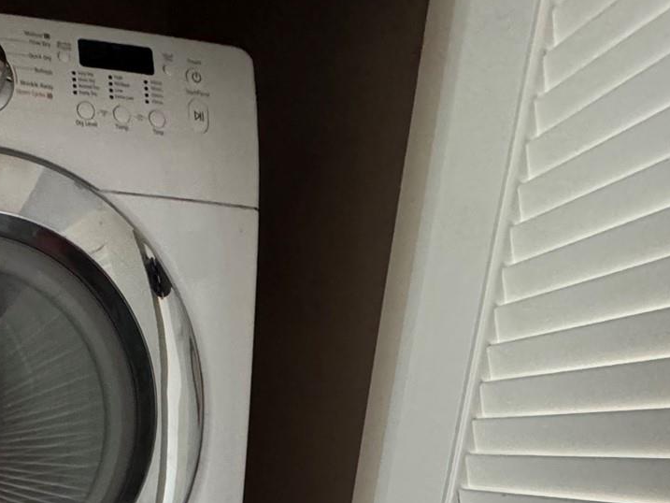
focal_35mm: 40
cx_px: -23
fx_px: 774
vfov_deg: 28.8
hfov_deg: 40.1
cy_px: 665
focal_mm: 2.22
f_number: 2.2
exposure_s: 1/60
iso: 800
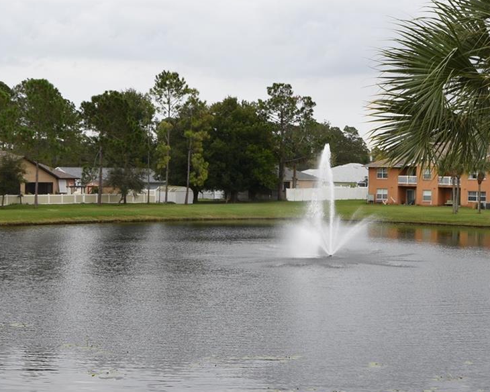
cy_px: 210
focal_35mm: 74
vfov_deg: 20.7
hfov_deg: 25.6
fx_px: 1073
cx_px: 307
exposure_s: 1/125
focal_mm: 24
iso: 100
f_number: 5.6
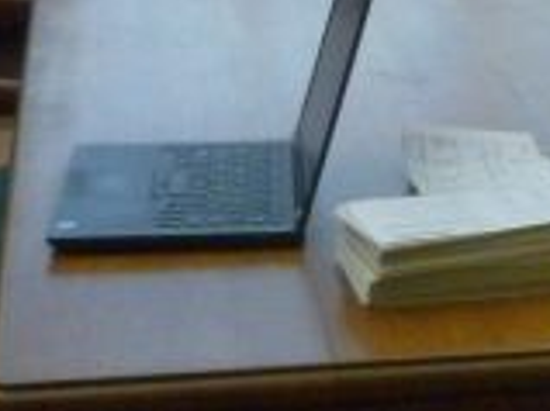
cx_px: 706
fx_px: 2239
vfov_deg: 10.3
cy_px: -76
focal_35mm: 141
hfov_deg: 13.5
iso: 400
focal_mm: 5
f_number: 3.3
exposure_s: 1/20
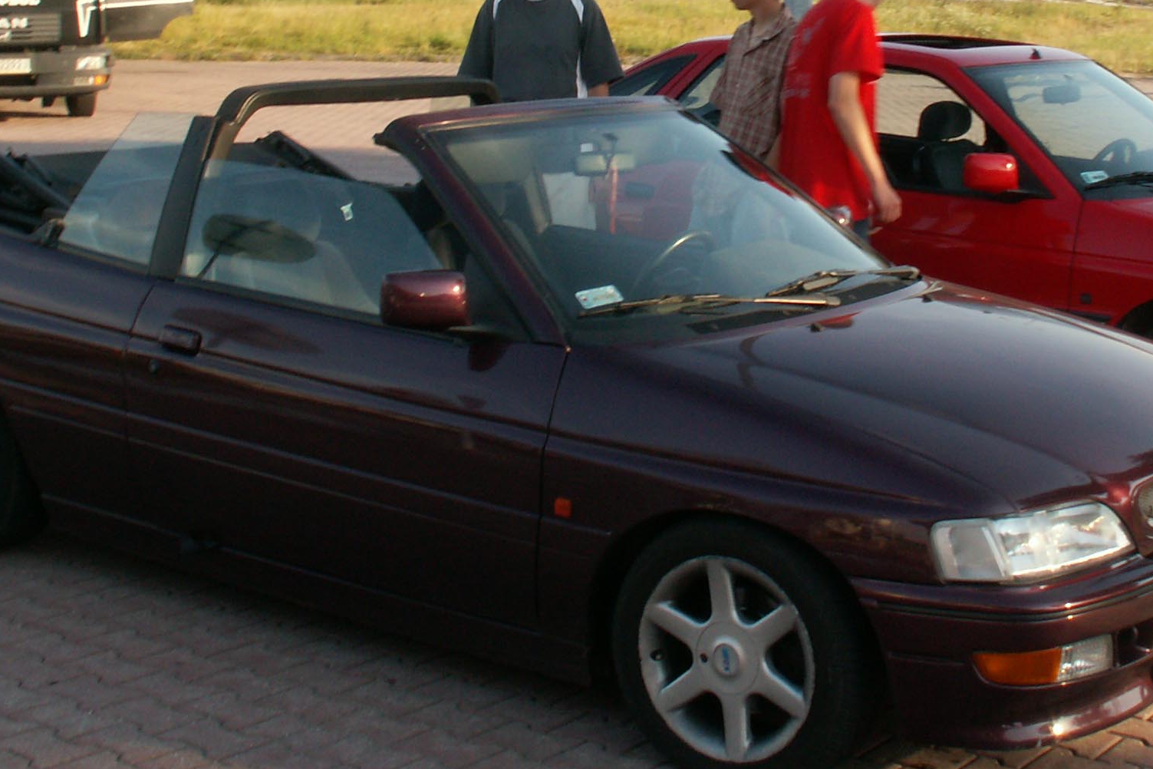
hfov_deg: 32.3
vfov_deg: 21.4
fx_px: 1986
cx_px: 703
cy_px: 83
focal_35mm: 62
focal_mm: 5.86
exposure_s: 1/50
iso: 50
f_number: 8
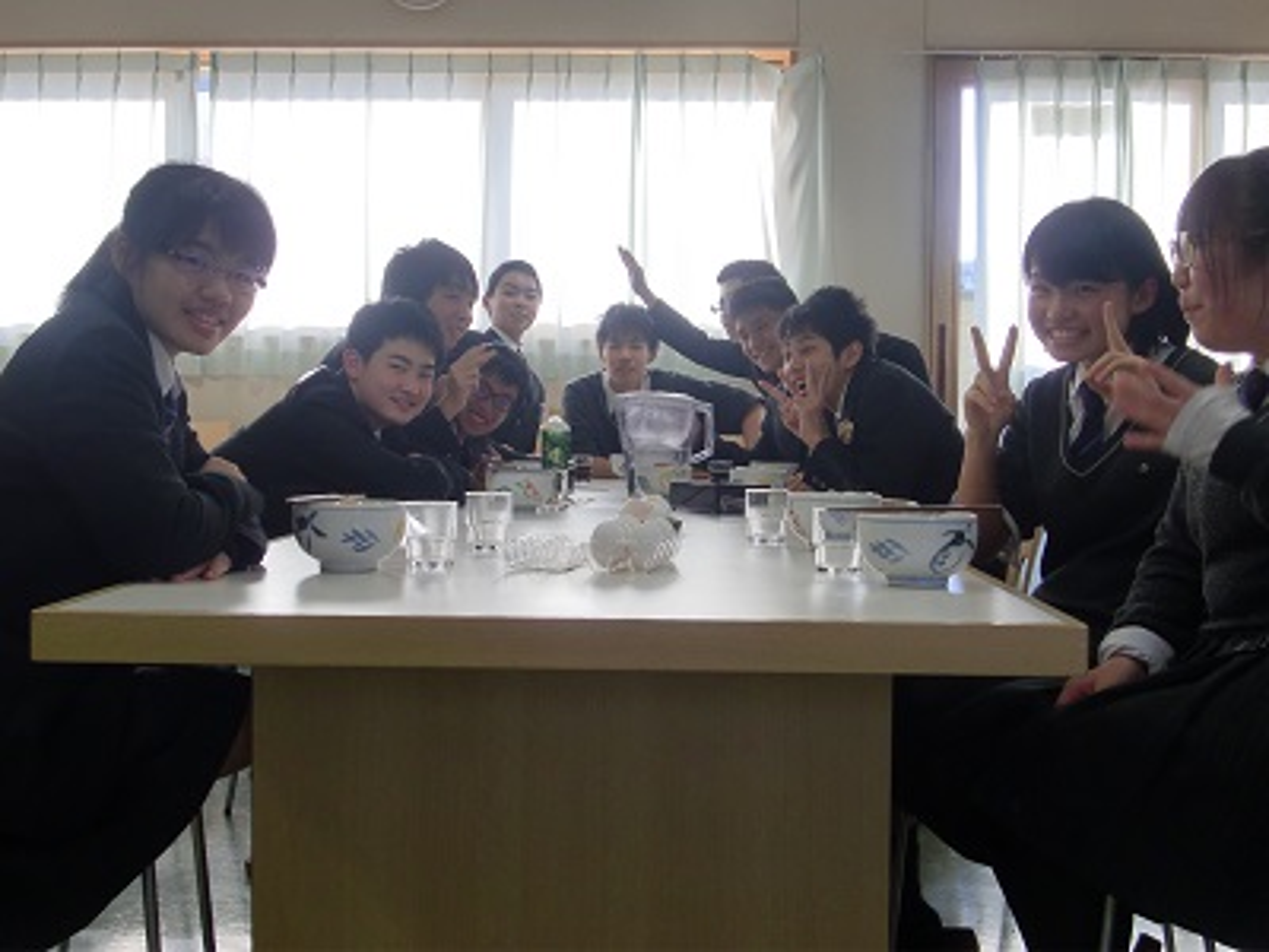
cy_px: 476
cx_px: 634
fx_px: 2016
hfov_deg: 34.9
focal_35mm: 55
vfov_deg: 26.6
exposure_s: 1/100
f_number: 3.6
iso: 64
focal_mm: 9.8
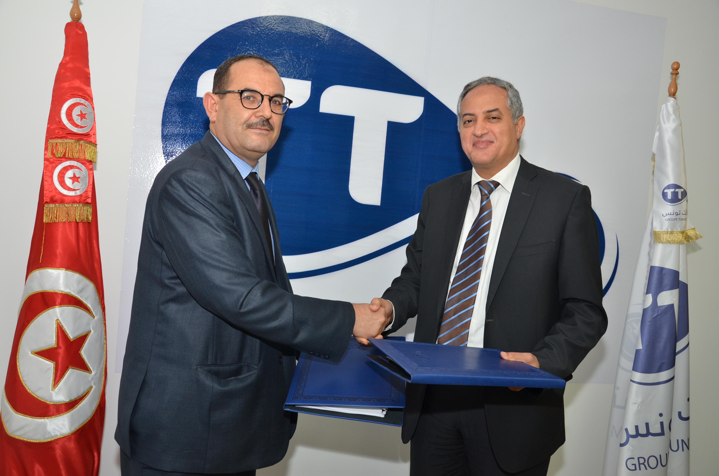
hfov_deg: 53.2
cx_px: 360
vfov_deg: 36.7
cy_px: 238
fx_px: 718
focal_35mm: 36
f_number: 6.3
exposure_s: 1/60
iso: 500
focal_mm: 24
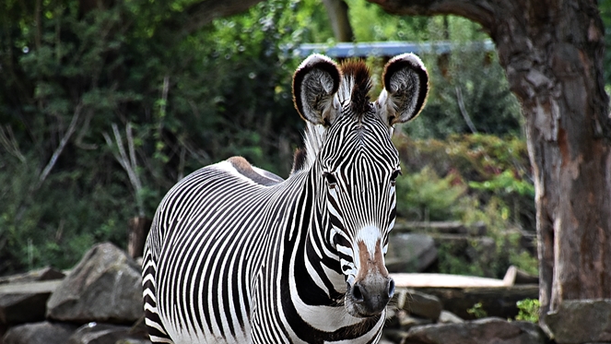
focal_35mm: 340
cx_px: 330
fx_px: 5509
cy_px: 291
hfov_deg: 6.3
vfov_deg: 3.6
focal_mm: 140
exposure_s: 1/500
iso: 800
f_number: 5.6
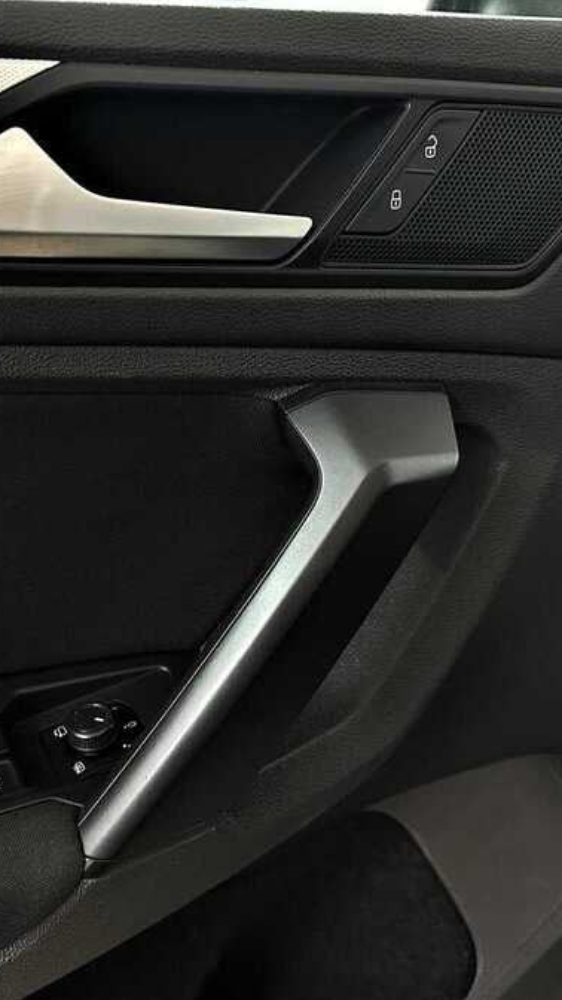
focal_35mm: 35
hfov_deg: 33.3
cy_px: 499
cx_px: 172
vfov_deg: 56.6
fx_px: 927
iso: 500
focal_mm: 6.86
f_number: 1.78
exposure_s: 1/50
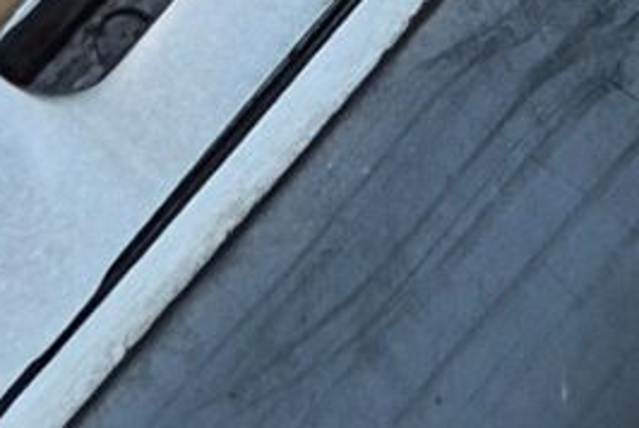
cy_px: -245
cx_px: 581
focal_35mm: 230
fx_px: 4087
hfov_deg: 8.9
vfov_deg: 5.9
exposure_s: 1/180
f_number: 1.8
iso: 32
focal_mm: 5.4
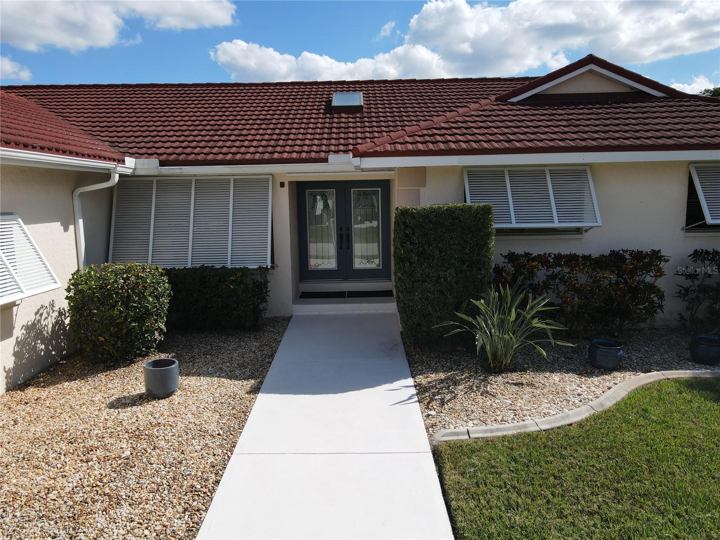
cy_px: 270
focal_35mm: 24
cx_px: 360
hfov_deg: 71.6
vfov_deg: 56.8
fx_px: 499
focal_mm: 4.5
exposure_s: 1/1000
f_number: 2.8
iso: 100
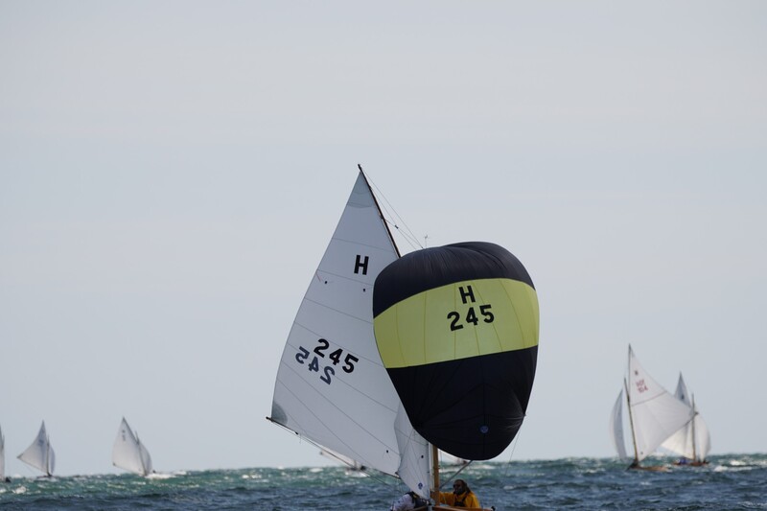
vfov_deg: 3.1
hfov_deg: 4.7
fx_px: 9361
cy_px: 256
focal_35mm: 440
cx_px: 384
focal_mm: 293
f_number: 5.6
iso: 160
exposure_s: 1/1250
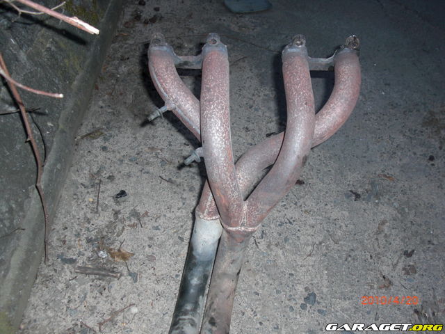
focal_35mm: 36
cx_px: 222
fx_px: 463
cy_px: 167
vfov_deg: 39.7
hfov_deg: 51.4
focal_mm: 6.3
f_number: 2.8
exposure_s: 1/60
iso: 100
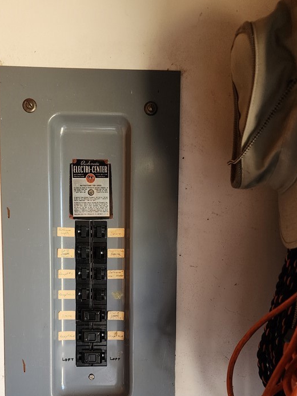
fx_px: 389
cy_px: 283
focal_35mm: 34
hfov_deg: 41.5
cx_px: 112
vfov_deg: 52.2
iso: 160
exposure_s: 1/180
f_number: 1.8
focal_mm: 6.4
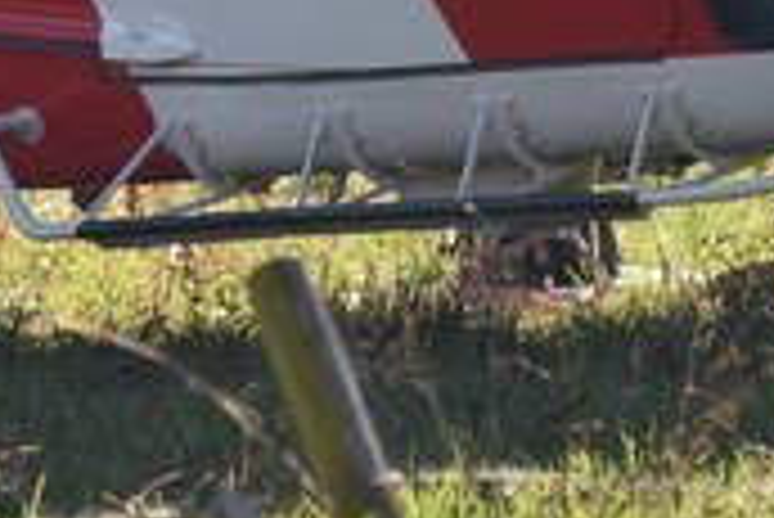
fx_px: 20033
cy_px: -421
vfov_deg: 1.5
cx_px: 261
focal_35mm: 931
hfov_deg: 2.2
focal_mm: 250
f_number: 6.3
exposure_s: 1/800
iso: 400
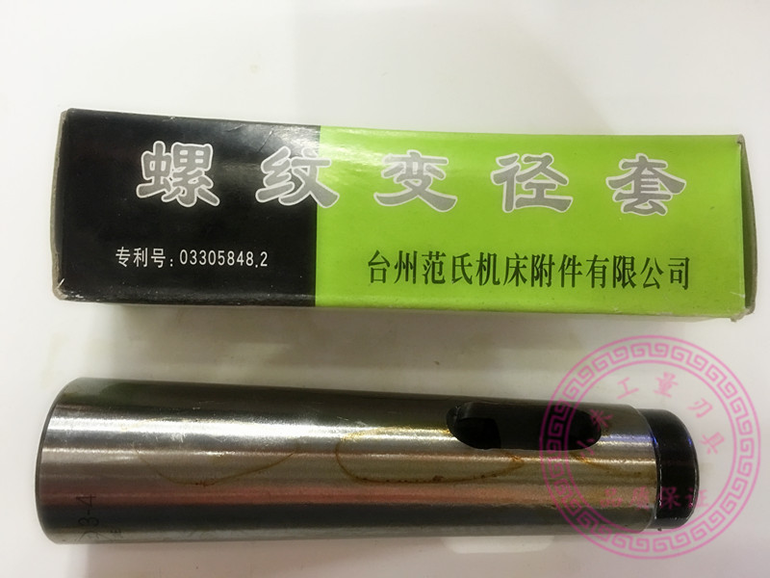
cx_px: 385
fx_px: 645
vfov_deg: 48.2
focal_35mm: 29
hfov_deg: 61.7
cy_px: 289
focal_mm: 4.15
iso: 125
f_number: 2.2
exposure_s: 1/8
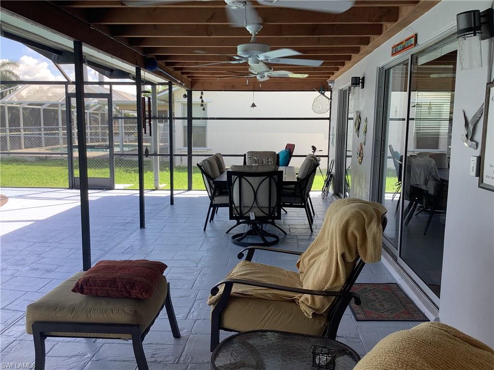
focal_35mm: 31
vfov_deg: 45.4
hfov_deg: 58.4
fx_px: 442
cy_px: 185
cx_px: 247
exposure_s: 1/120
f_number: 2.4
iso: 32
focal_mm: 3.3
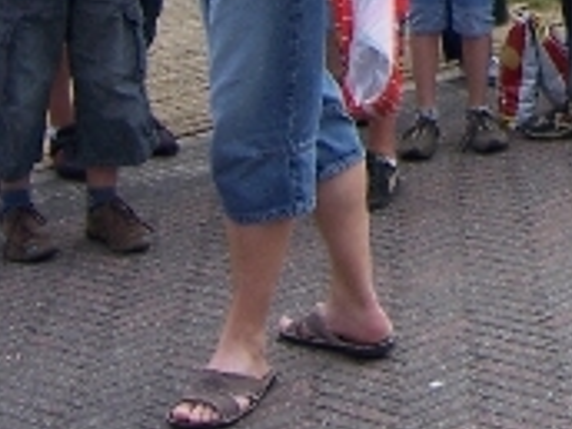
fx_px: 2231
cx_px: 828
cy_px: -367
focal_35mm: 135
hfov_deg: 13.8
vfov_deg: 10.3
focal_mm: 6.2
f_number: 2.8
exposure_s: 1/500
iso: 80
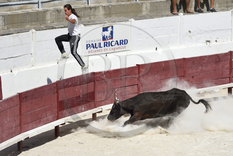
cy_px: 78
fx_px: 1003
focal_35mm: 155
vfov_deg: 8.9
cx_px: 116
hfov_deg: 13.3
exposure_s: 1/1000
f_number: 8
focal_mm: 155
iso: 200
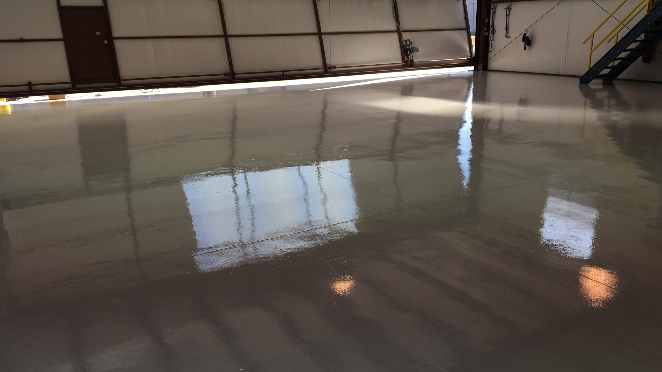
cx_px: 335
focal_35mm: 32
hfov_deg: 61.0
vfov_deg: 36.7
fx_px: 562
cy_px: 188
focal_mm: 4.15
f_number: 2.2
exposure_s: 1/463
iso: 25
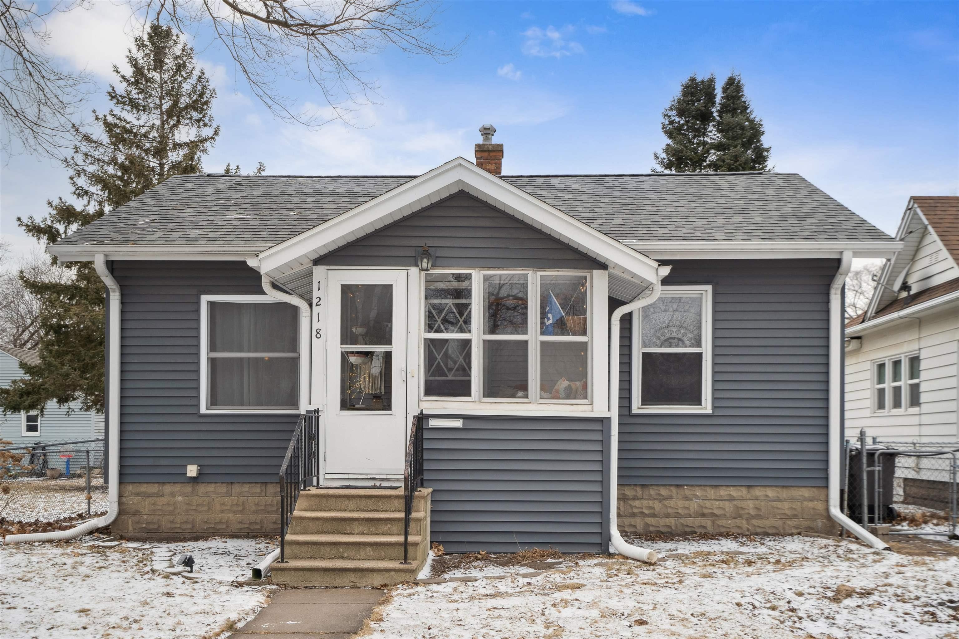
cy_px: 320
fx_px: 932
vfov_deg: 37.9
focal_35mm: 35
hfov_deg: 54.4
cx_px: 480
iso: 400
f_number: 9
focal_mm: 35
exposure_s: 1/500
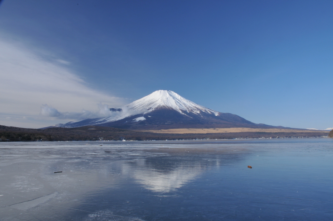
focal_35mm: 33
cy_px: 110
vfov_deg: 39.9
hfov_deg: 57.3
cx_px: 166
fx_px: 305
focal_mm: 22
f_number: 25
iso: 200
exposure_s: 1/15
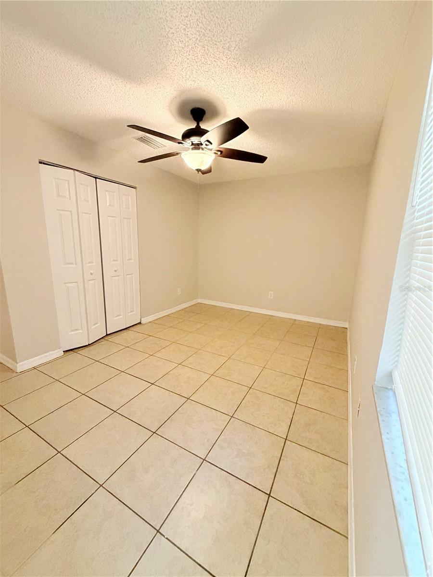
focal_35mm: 14
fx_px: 233
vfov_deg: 102.1
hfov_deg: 85.7
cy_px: 288
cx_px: 216
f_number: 2.2
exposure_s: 1/60
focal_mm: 2.22
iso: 500
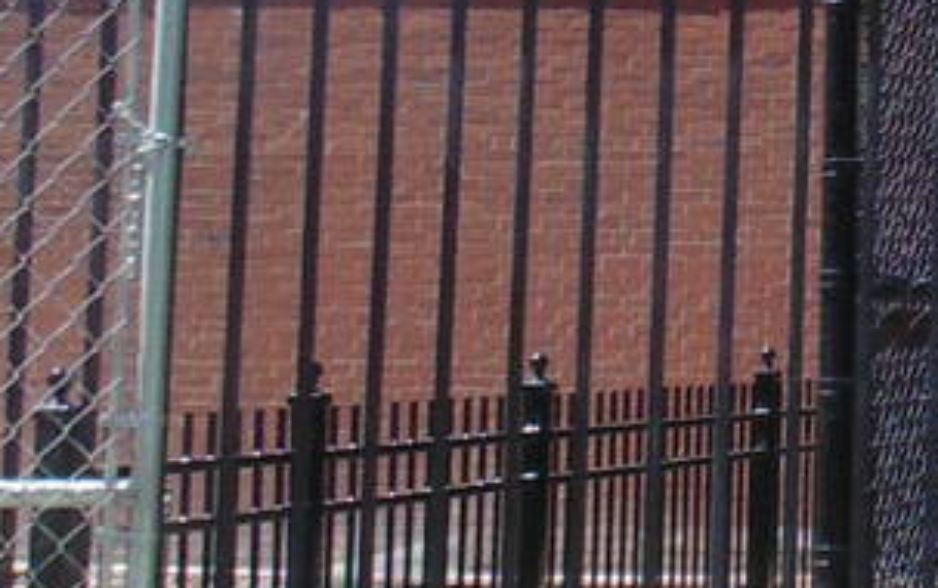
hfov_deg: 14.4
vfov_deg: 10.6
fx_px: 3147
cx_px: 1826
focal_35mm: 123
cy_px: 80
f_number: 3.1
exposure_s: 1/500
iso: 80
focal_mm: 4
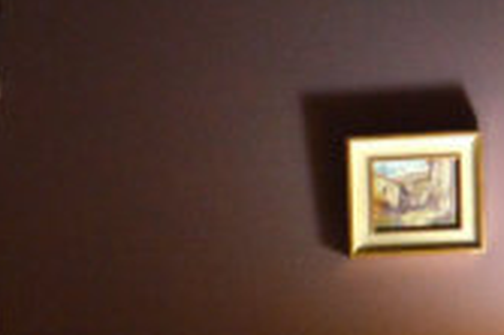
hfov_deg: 8.7
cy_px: 714
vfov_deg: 5.6
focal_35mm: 237
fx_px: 3315
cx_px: 136
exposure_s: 1/160
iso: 560
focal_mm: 22
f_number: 2.8
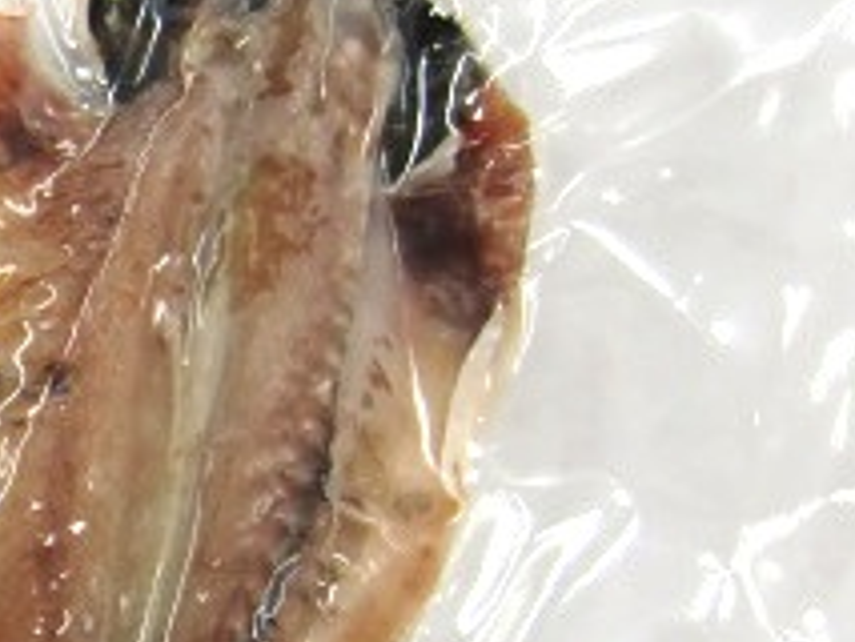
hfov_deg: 22.3
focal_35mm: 72
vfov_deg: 20.3
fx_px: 1779
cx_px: -421
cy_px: 461
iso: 100
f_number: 3.2
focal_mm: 4.3
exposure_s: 1/60
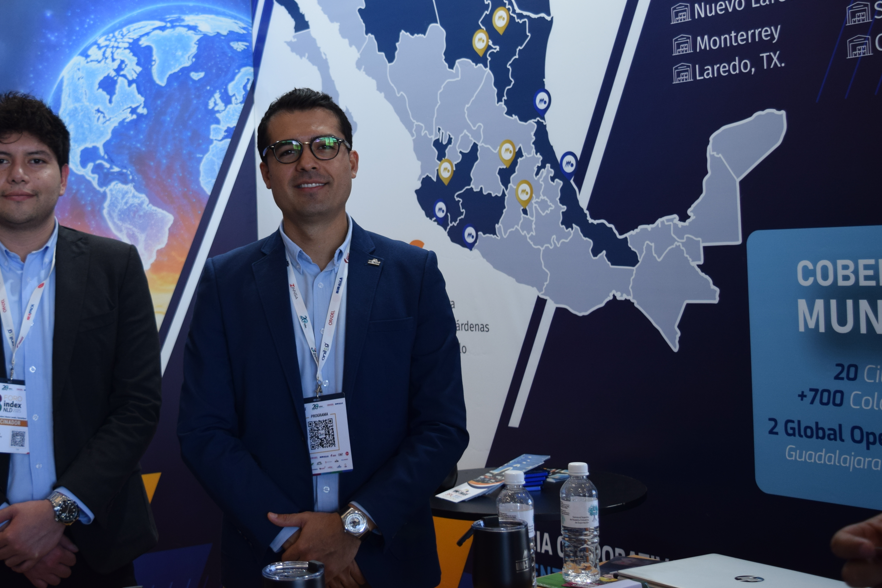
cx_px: 282
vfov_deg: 26.0
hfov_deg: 37.9
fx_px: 1266
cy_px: 193
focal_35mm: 52
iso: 400
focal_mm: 25
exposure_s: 1/80
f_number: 4.5
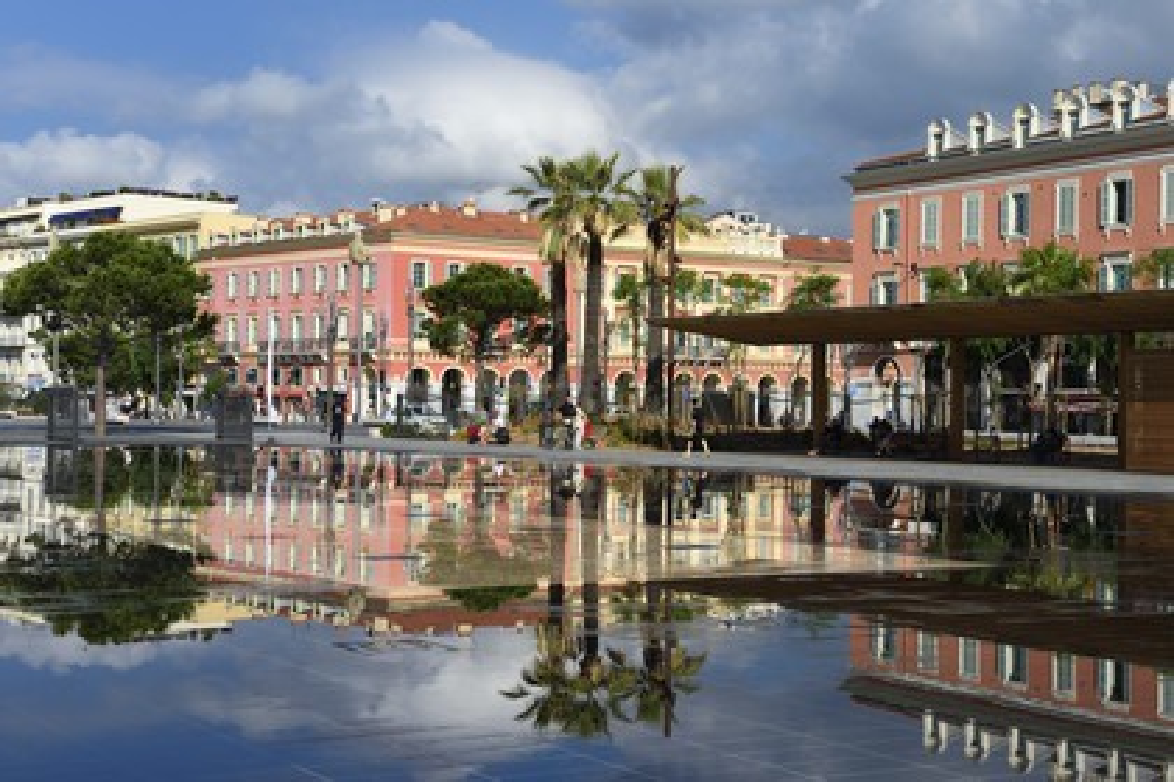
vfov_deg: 22.6
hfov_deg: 33.4
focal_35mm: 60
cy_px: 391
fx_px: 1957
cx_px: 587
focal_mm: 60
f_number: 14
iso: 200
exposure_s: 1/200
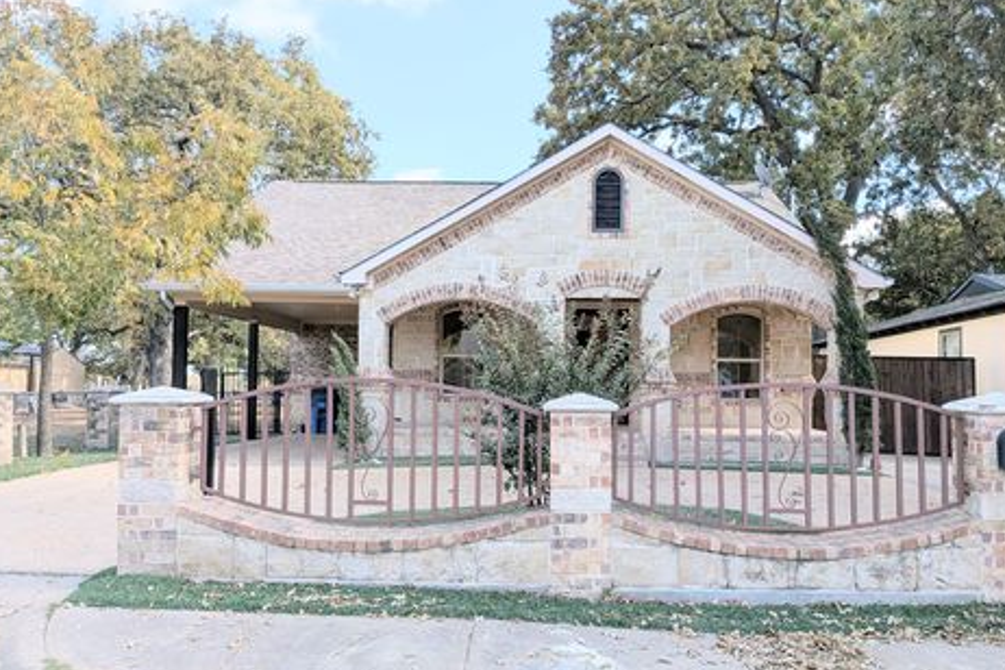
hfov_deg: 67.4
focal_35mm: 27
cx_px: 520
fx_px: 754
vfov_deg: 47.9
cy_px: 364
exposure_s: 1/851
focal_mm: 4.53
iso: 29
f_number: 1.7
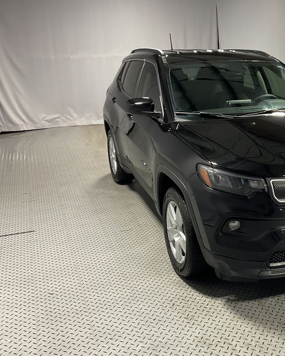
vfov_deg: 43.8
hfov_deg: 34.0
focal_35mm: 42
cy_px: 183
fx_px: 443
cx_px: 250
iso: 50
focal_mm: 3
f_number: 1.8
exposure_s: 1/60
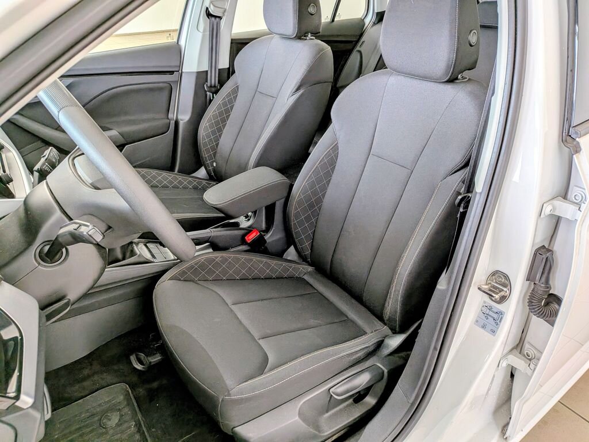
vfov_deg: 56.8
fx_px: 408
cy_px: 221
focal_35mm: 24
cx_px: 294
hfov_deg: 71.6
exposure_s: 1/100
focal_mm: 4.53
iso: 325
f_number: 1.7
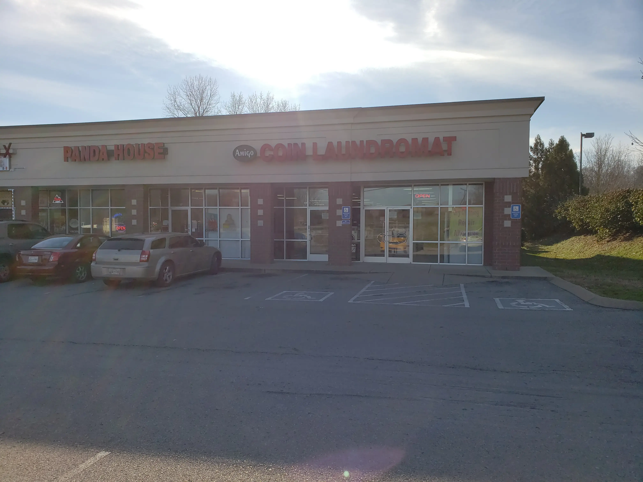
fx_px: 483
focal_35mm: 26
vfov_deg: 53.1
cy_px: 241
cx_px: 322
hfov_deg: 67.3
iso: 50
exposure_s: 1/1746
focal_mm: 4.3
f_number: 2.4
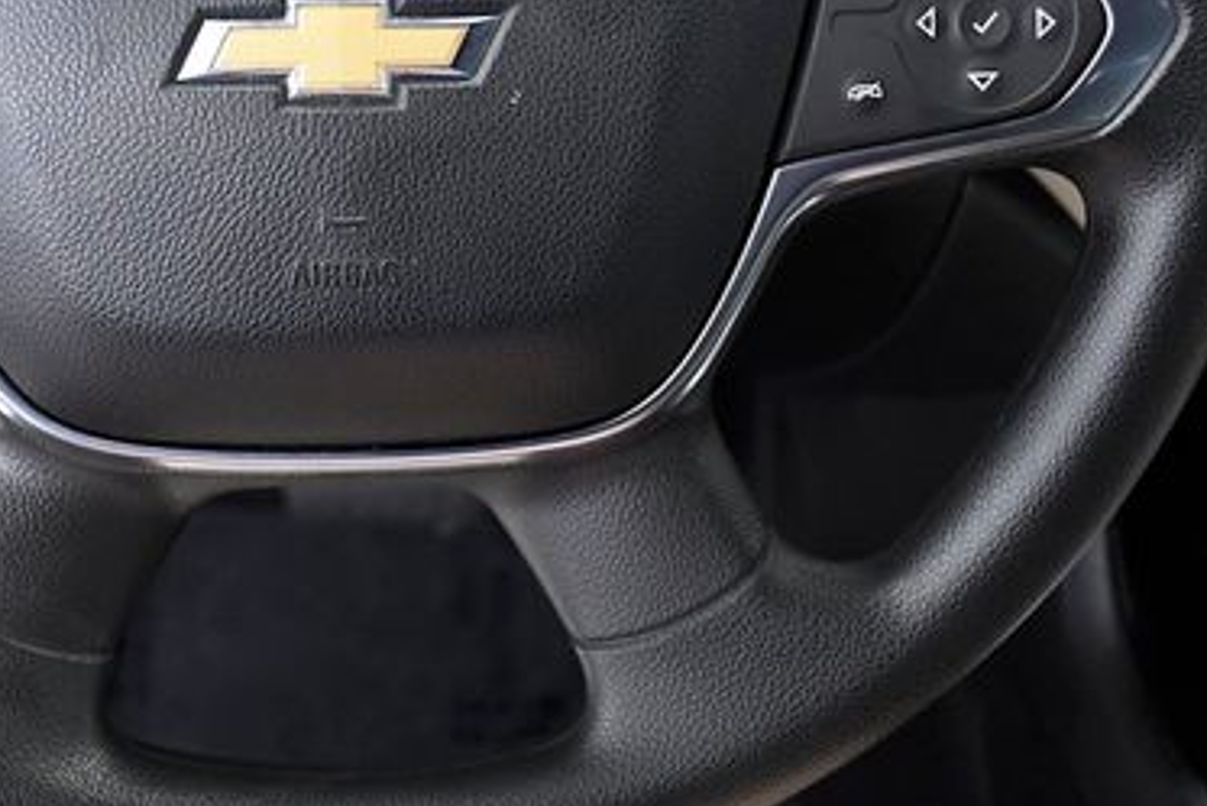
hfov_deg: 29.7
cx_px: 346
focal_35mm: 67
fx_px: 2247
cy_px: 319
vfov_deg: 20.3
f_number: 4
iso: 2500
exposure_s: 1/60
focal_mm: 26
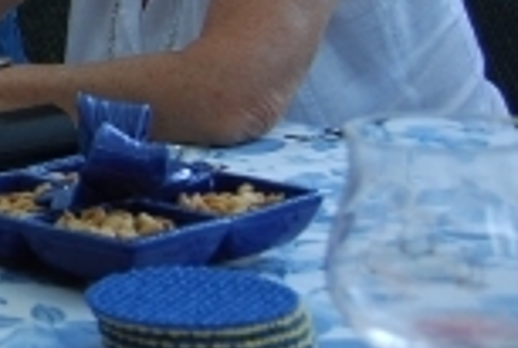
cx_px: -413
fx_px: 2035
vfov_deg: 9.6
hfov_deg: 13.1
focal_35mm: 141
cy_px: -98
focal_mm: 24
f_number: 5
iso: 200
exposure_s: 1/100
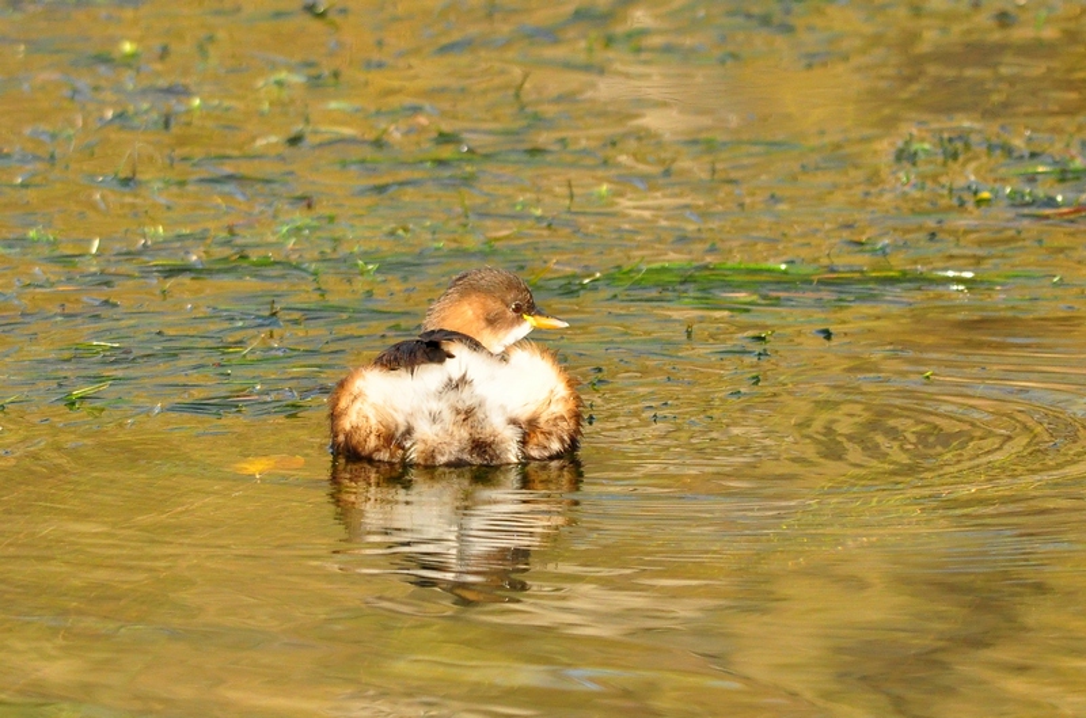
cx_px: 543
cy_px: 359
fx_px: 18956
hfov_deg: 3.3
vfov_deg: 2.2
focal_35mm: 630
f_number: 8
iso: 1000
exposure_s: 1/1600
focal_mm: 420
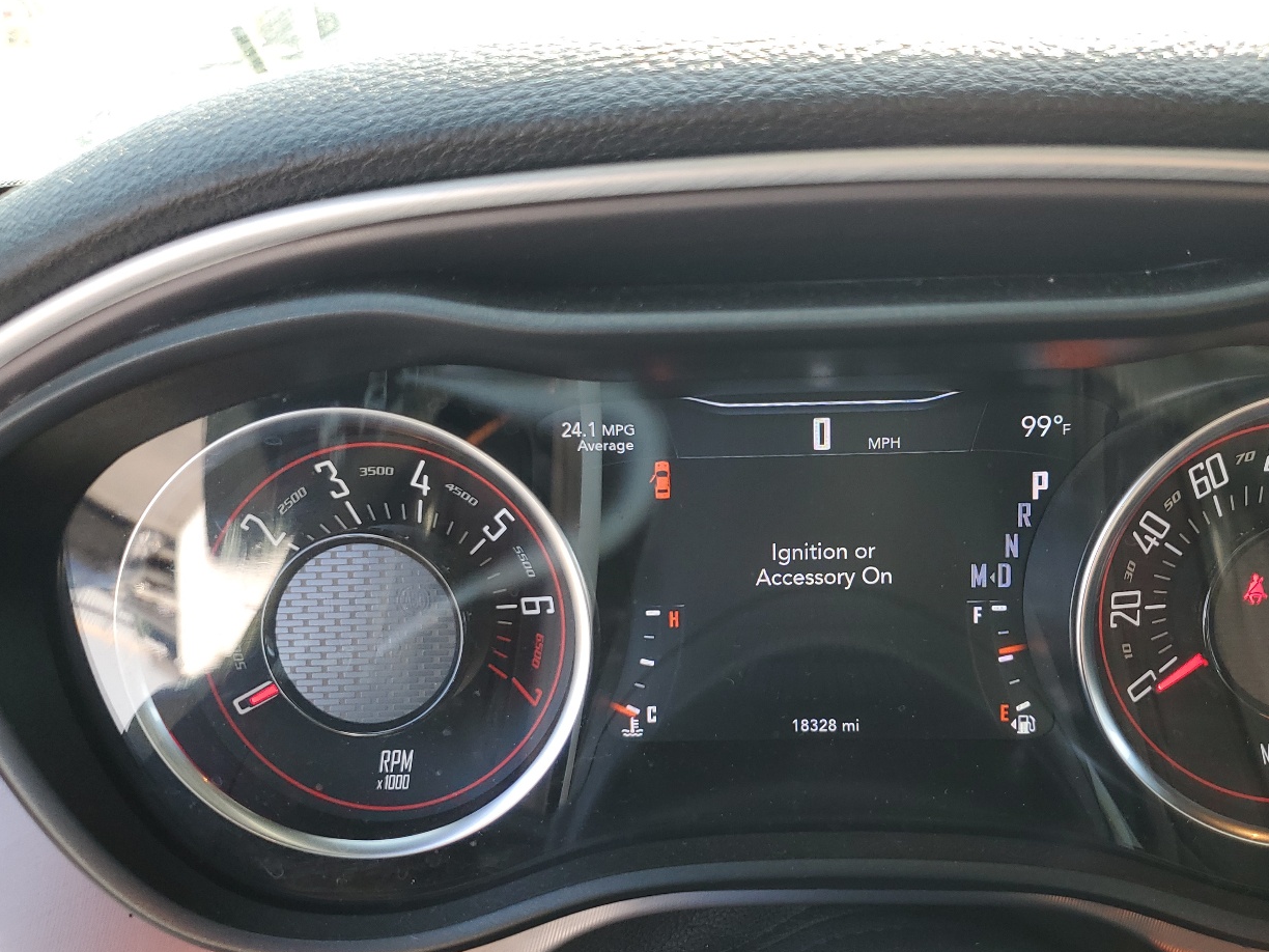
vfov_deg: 41.5
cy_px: 599
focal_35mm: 34
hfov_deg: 53.7
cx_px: 745
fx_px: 1246
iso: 50
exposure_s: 1/143
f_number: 1.5
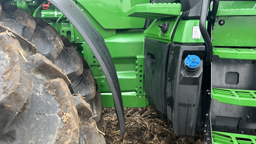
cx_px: 128
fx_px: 183
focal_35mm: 27
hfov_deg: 69.9
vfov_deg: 42.8
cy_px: 83
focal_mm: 6.86
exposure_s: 1/121
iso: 100
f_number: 1.78
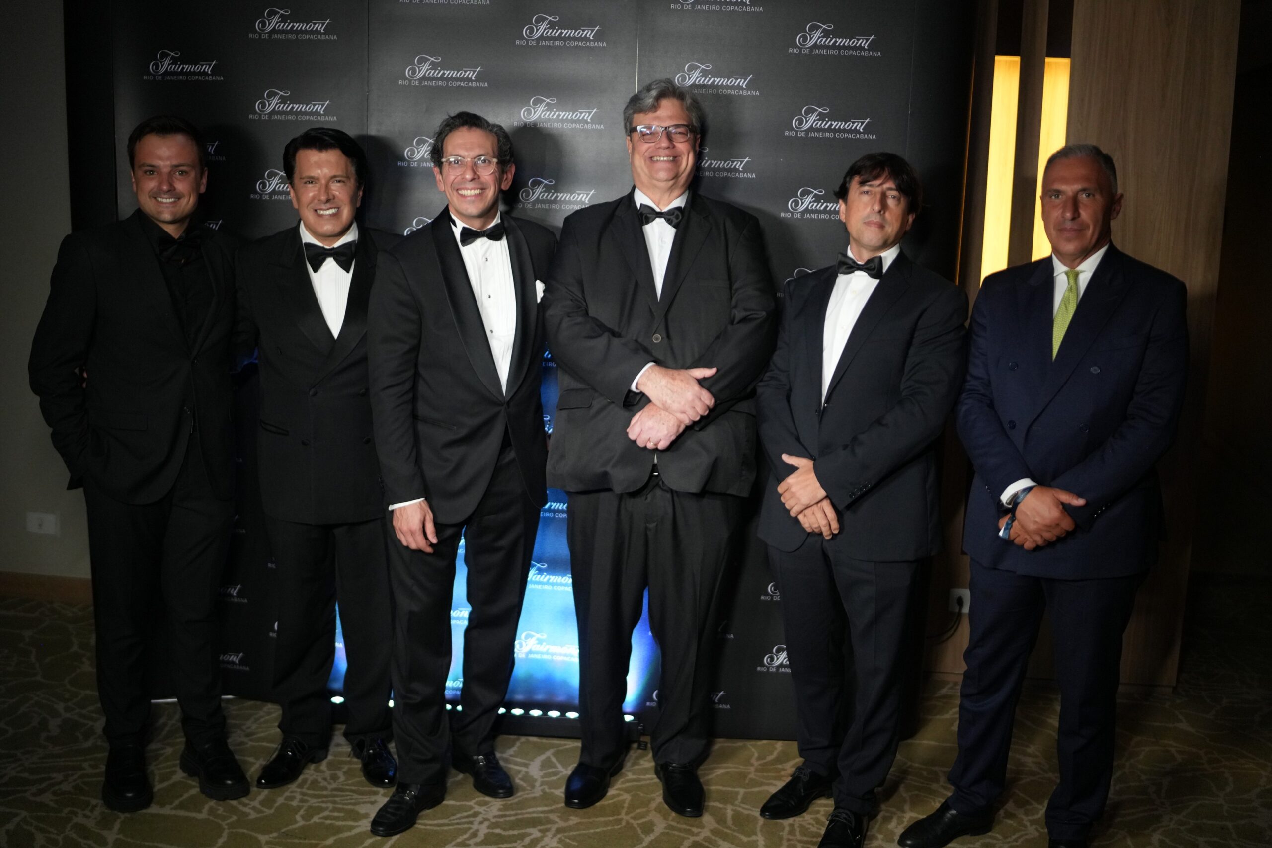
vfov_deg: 37.9
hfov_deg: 54.4
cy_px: 424
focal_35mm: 35
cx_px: 636
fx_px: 1237
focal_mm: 35
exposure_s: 1/1600
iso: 2500
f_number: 1.2
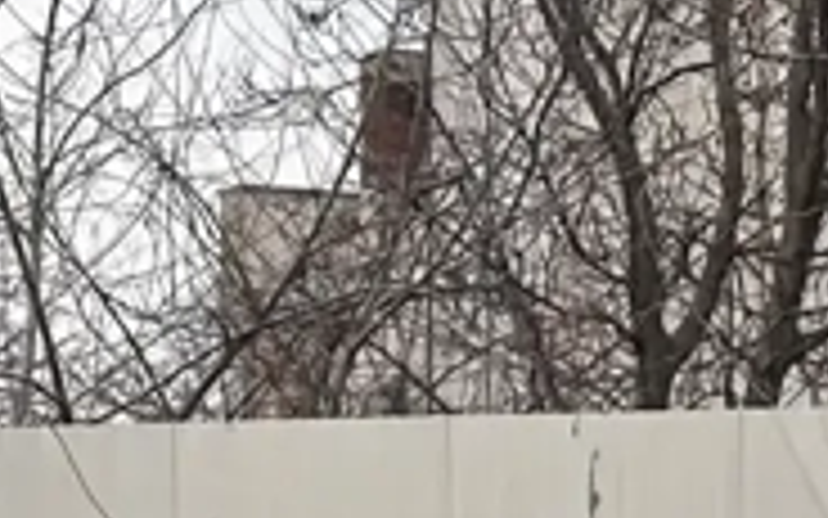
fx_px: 6251
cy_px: 1365
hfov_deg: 7.2
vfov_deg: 4.6
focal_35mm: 277
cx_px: 1773
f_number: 1.78
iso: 50
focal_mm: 6.86
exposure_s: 1/228
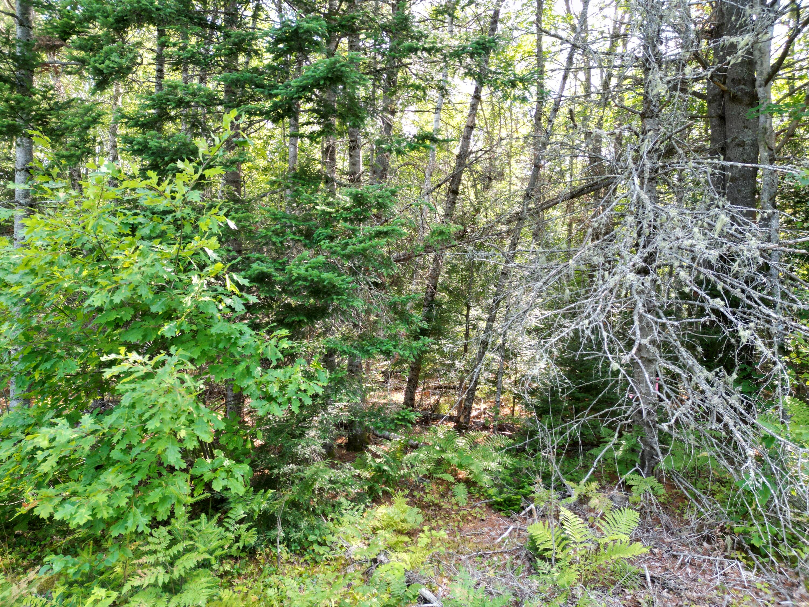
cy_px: 304
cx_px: 404
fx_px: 561
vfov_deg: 56.8
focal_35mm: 24
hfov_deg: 71.6
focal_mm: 6.72
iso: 150
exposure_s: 1/180
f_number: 1.7
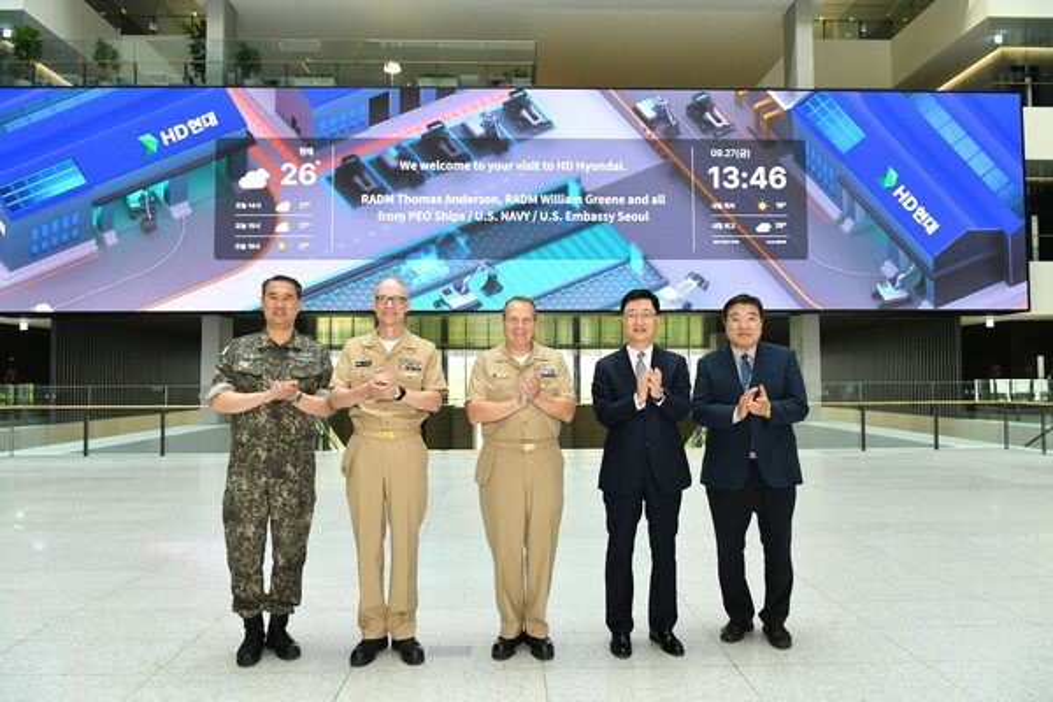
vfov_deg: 53.1
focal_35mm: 24
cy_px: 351
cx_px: 526
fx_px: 702
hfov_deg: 73.7
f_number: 9
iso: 3200
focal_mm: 24
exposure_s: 1/80
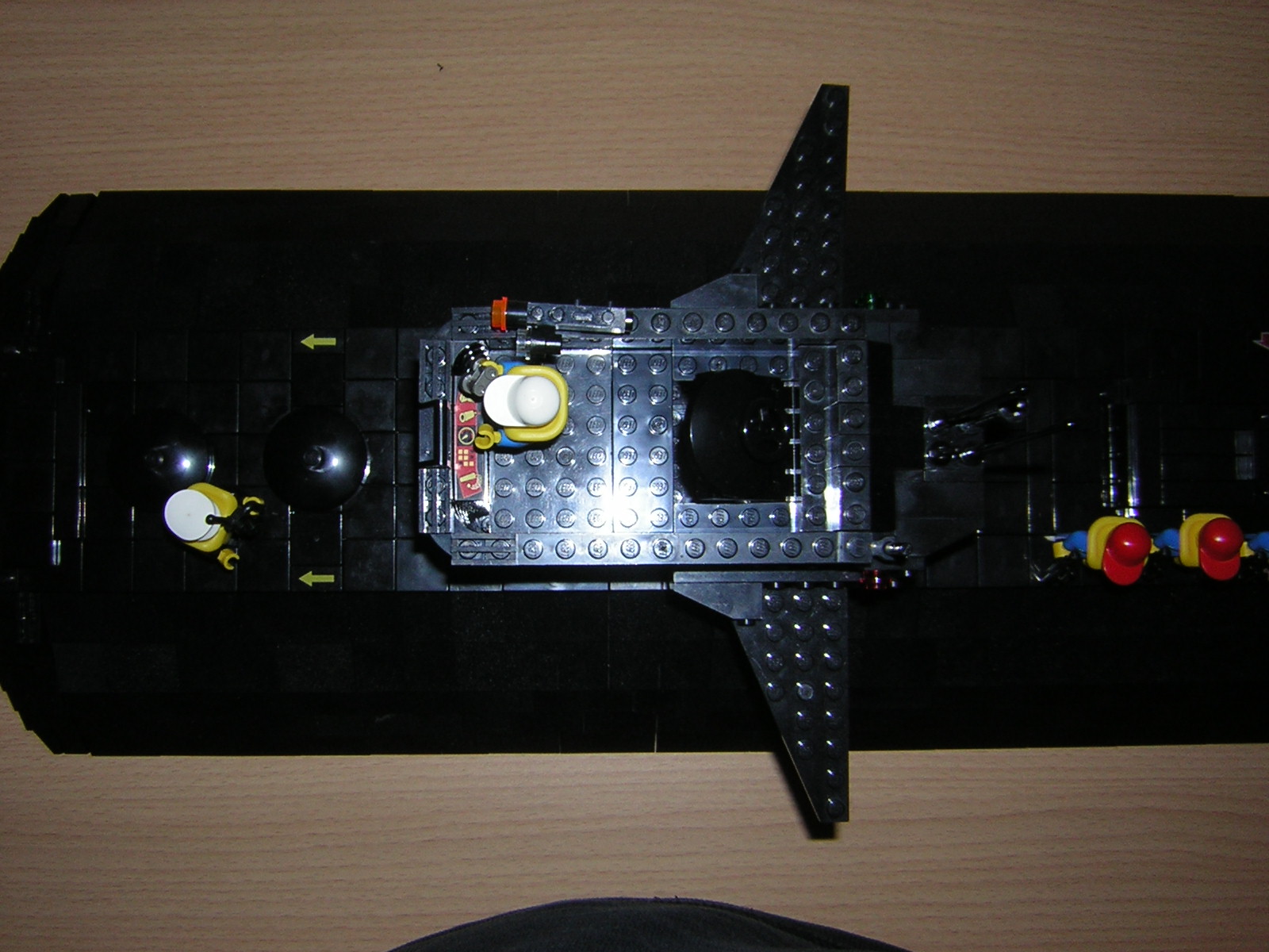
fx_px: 1320
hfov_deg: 51.4
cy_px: 476
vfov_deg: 39.7
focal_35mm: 36
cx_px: 634
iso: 50
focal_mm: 4.7
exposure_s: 1/60.1
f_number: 5.2
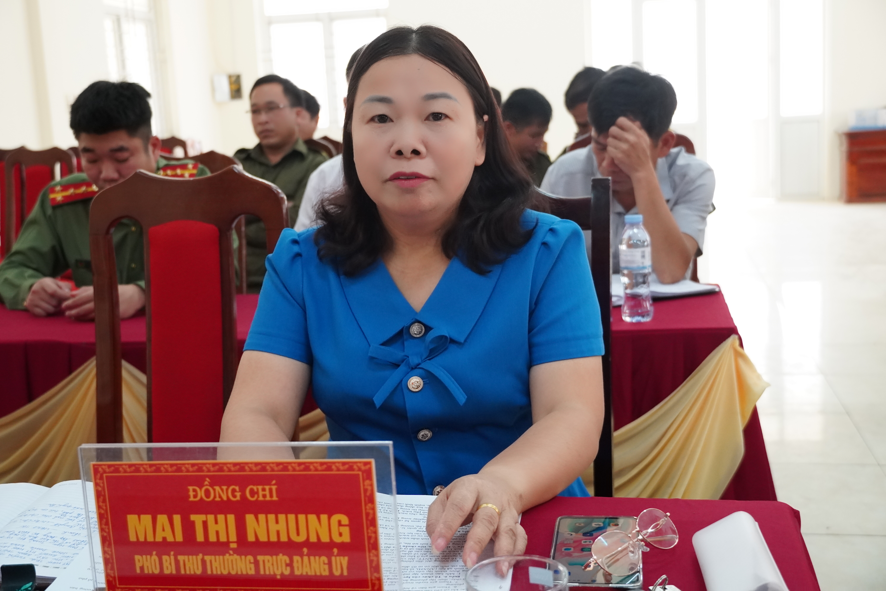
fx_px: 1218
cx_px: 443
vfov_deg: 27.3
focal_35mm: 50
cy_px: 296
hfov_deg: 40.0
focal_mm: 33
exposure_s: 1/250
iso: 5000
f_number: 4.5
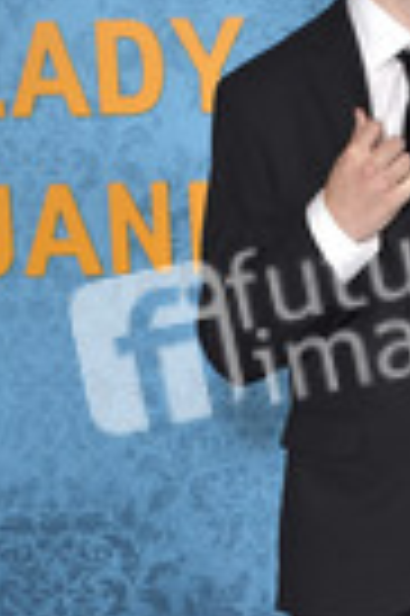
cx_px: 435
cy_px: 553
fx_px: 2004
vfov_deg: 17.3
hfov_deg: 11.5
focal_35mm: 117
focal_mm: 40
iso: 640
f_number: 6.3
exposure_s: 1/200
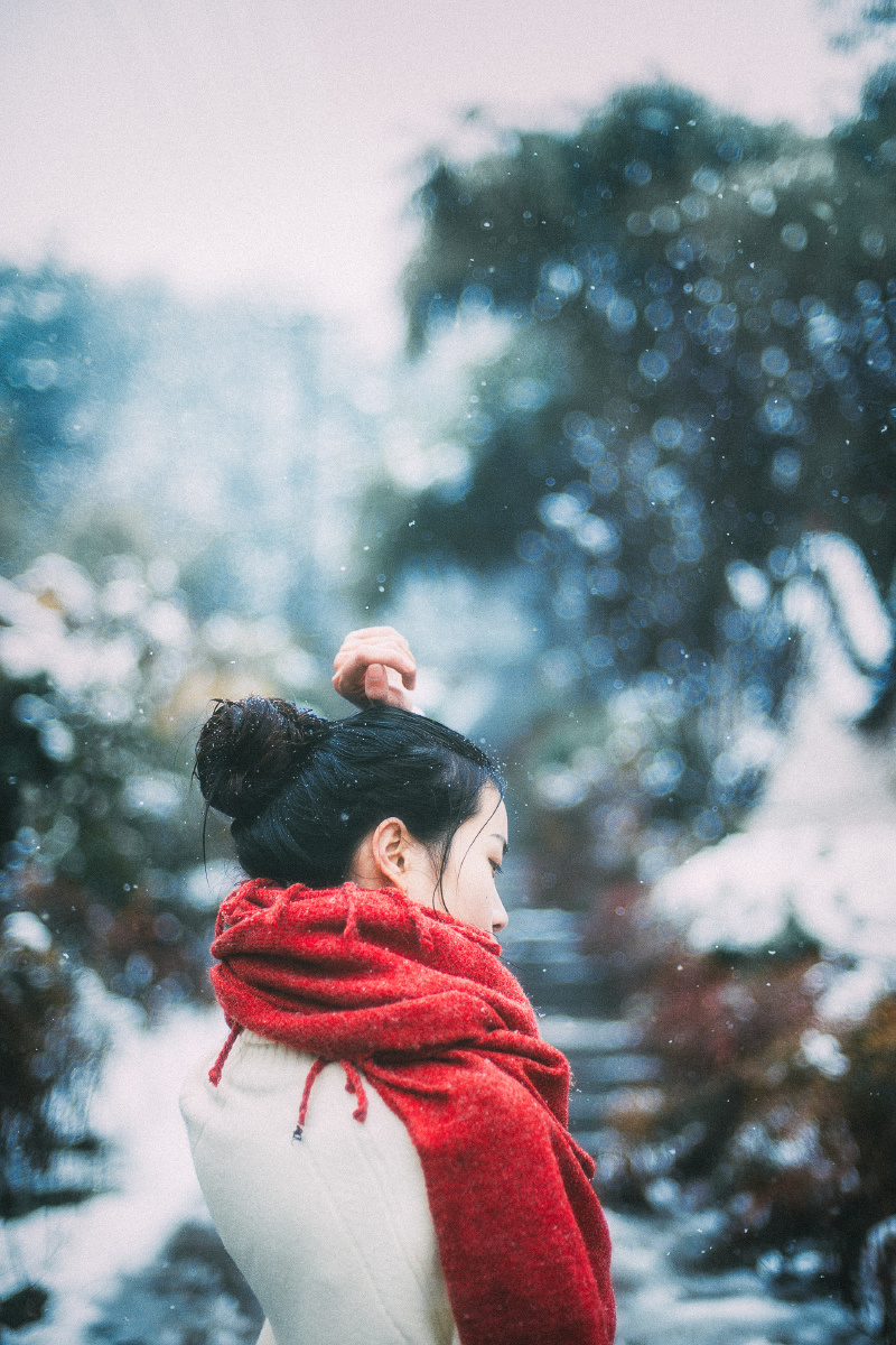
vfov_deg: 39.6
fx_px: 1867
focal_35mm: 50
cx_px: 448
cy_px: 672
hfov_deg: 27.0
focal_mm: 50
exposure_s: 1/2000
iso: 160
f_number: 1.8
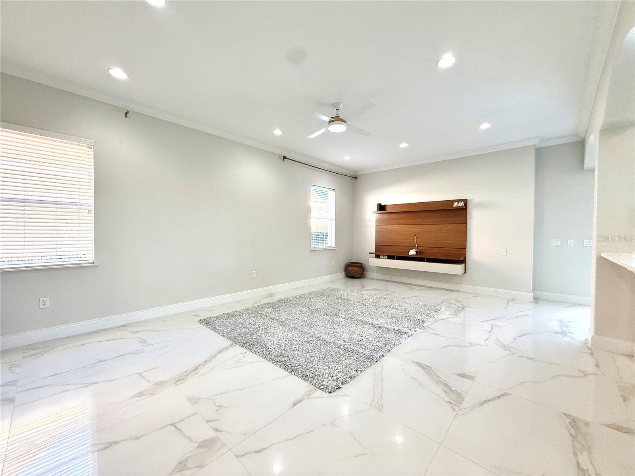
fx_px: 257
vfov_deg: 85.7
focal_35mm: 14
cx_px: 318
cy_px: 238
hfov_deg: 102.1
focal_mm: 2.22
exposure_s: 1/120
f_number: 2.2
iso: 160
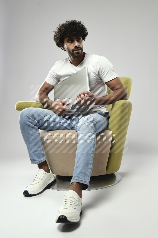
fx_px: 211
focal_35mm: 32
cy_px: 119
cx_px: 79
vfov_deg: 58.7
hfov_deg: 41.1
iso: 400
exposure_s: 1/125
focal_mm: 32
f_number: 5.6
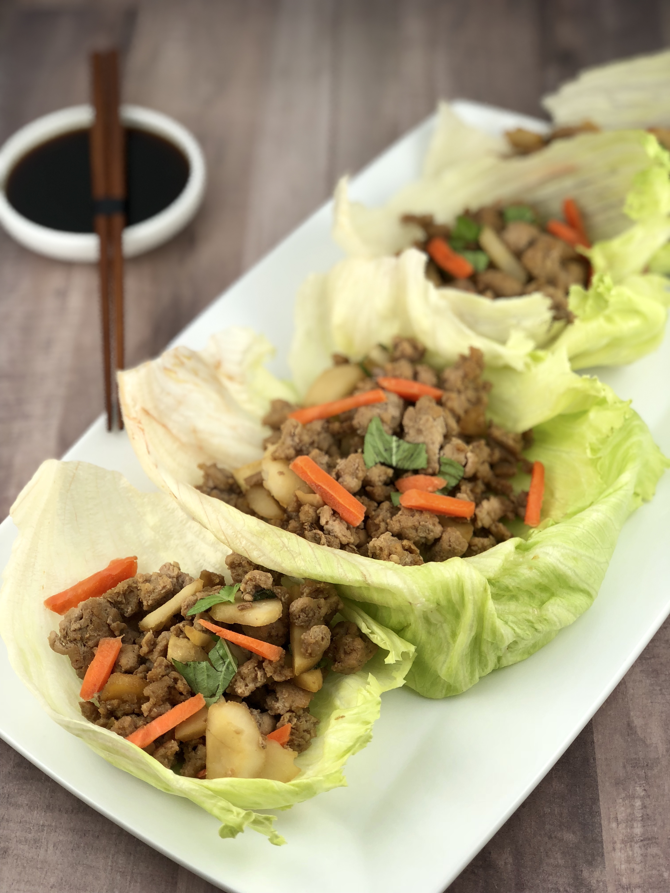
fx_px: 1471
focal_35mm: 57
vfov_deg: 33.8
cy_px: 446
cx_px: 335
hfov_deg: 25.7
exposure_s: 1/168
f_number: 2.8
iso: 20
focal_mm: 6.6
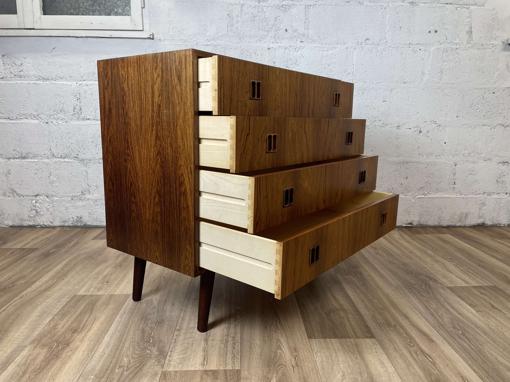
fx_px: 383
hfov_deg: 67.3
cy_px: 191
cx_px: 255
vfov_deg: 53.1
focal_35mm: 26
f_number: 1.6
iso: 64
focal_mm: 4.2
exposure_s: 1/100
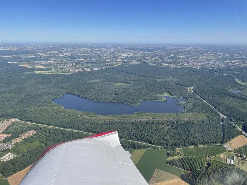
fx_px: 186
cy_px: 92
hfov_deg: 67.3
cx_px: 124
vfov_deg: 53.1
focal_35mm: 26
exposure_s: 1/3125
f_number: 1.6
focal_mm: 4.2
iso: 32
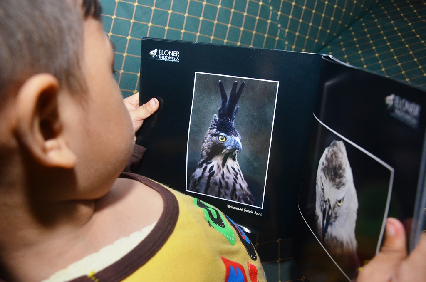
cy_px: 141
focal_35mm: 32
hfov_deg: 59.6
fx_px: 372
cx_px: 213
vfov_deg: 41.5
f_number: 5
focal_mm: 21
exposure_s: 1/80
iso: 1600
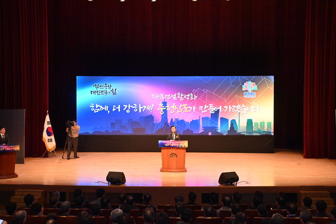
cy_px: 112
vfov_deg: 26.0
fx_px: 485
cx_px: 168
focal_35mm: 52
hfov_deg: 38.2
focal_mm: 52
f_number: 5.6
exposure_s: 1/250
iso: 1000
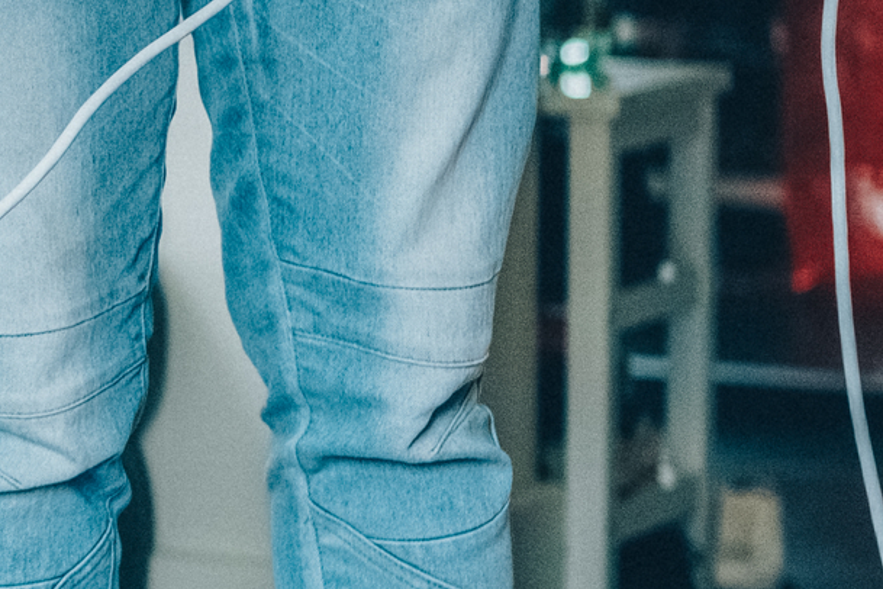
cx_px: -1177
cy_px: 54
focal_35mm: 230
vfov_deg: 6.0
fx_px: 5641
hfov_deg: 8.3
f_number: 1.4
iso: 500
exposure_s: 1/400
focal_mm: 35
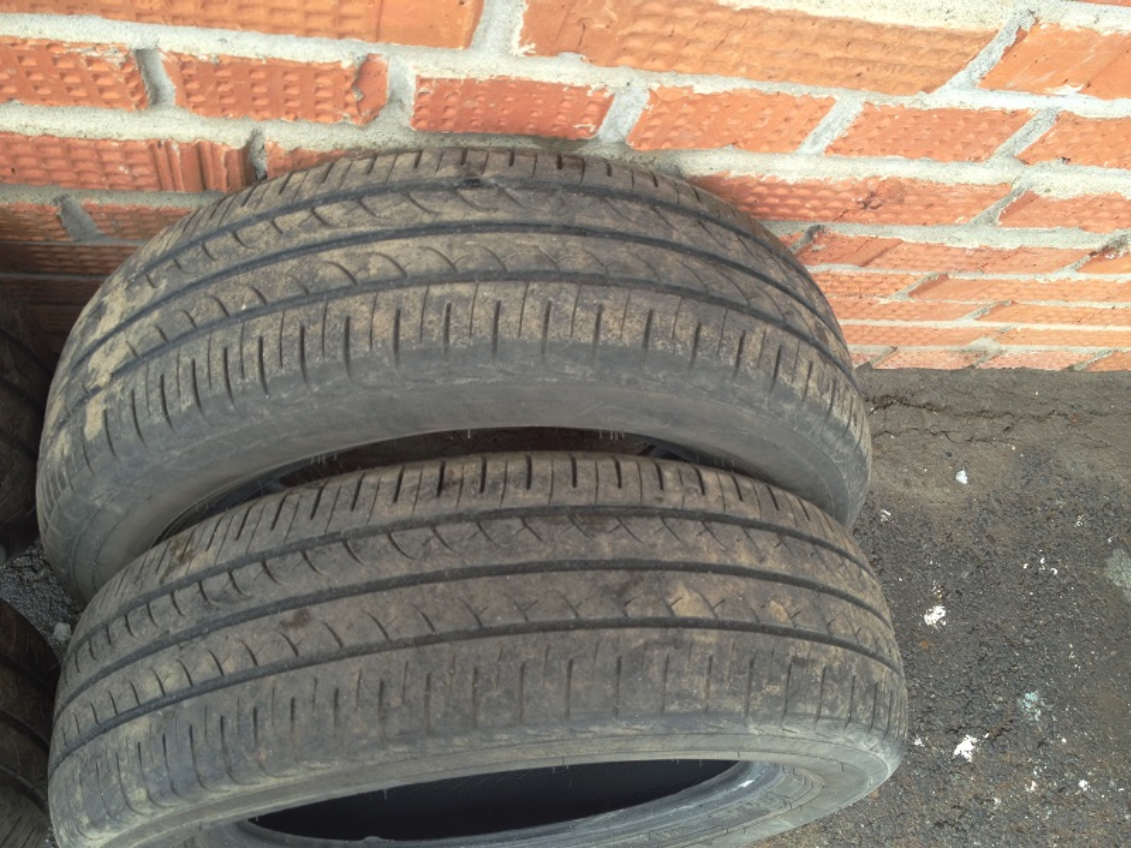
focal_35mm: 35
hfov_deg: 52.6
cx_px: 566
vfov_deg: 40.7
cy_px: 424
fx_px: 1144
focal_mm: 4.28
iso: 50
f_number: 2.4
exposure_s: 1/24
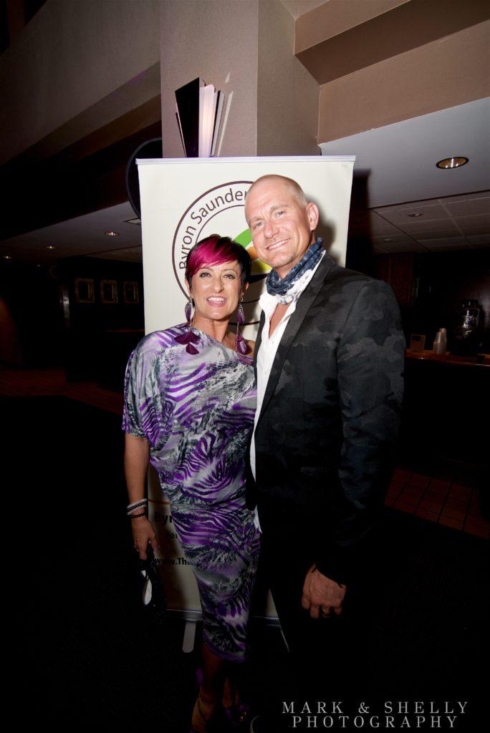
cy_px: 366
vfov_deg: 93.2
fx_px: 347
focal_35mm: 17
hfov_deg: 70.5
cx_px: 245
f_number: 13
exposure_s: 1/250
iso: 320
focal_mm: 17
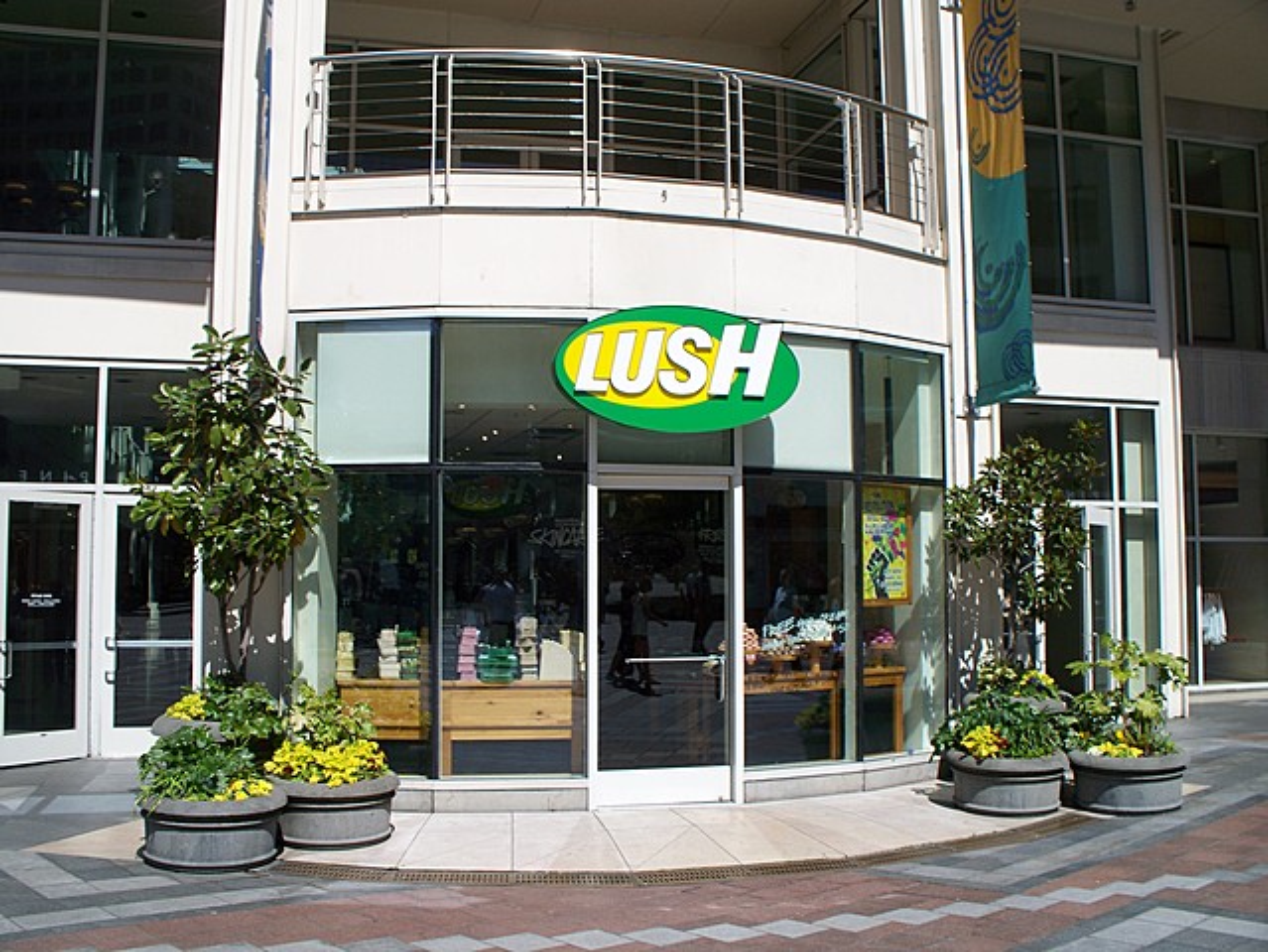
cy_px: 476
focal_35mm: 36
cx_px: 634
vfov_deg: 39.7
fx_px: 1319
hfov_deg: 51.3
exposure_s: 1/500
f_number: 5
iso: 64
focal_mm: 7.54
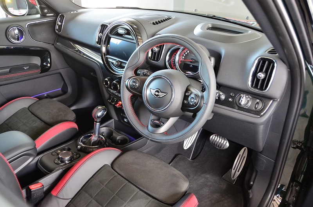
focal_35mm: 30
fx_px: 260
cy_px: 104
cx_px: 156
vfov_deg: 43.4
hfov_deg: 62.1
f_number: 3.5
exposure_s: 1/40
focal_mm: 20
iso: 800
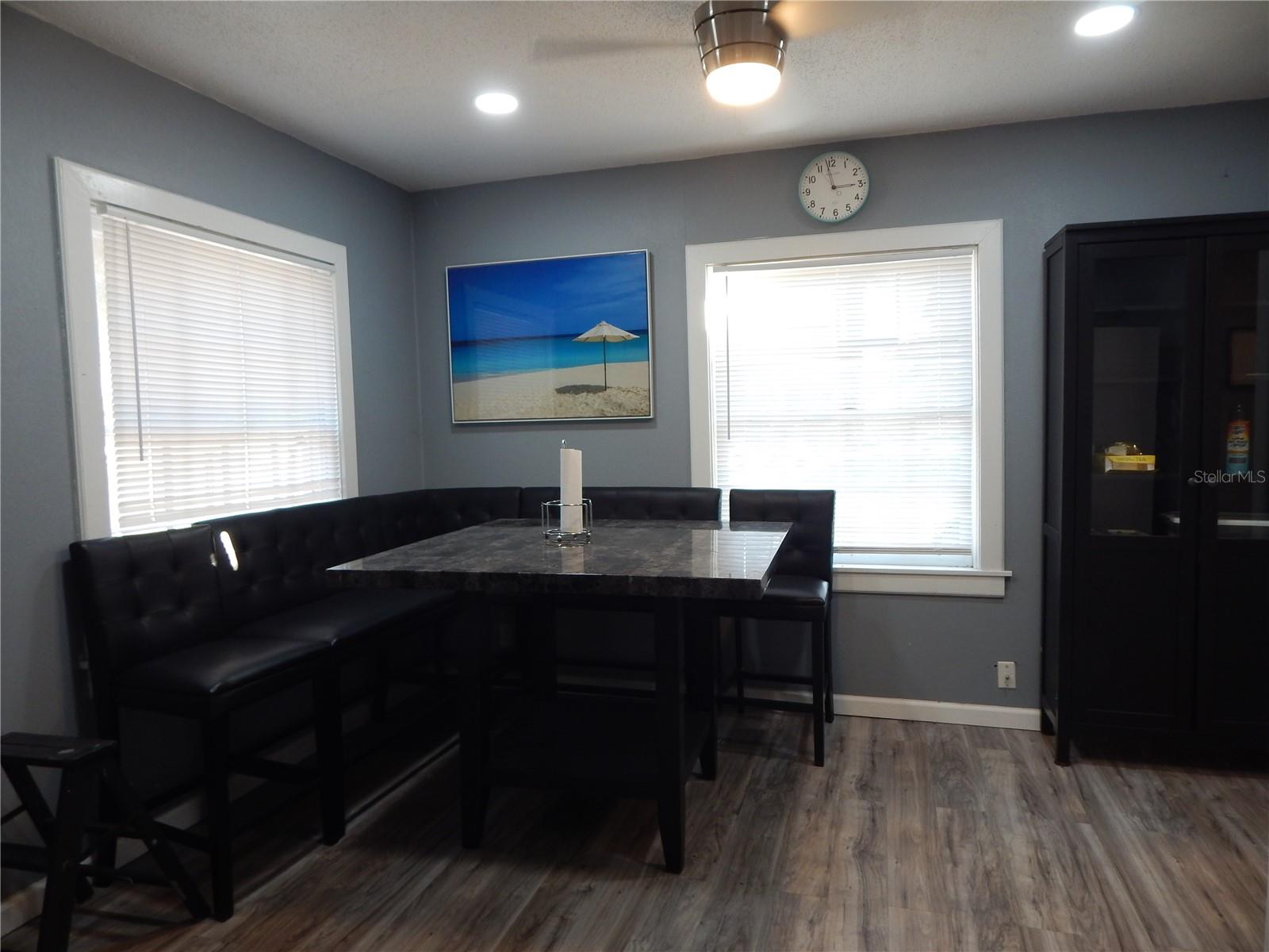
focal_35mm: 22
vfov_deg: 61.1
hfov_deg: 76.4
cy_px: 476
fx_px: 807
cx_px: 634
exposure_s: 1/30
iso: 140
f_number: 3
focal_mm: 4
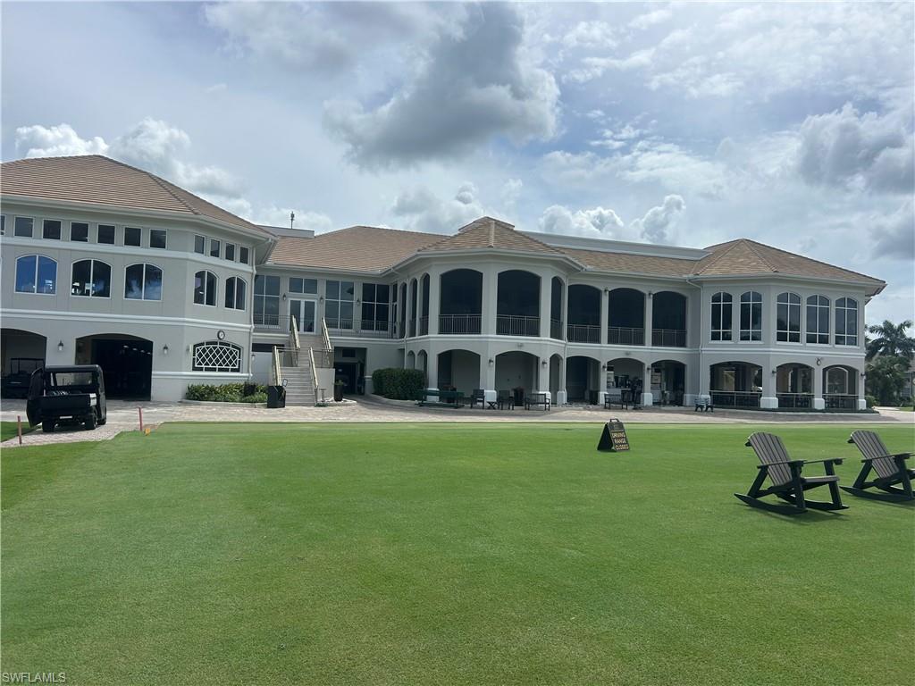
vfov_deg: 53.1
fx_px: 687
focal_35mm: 26
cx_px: 458
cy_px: 343
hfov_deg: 67.3
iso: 50
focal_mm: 5.7
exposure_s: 1/7463
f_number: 1.5
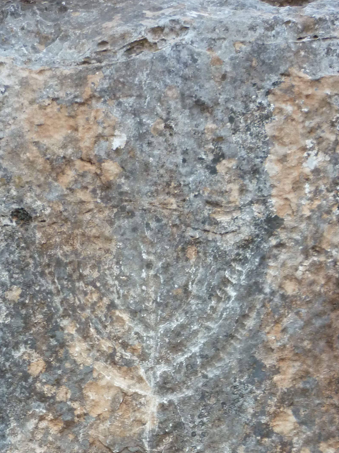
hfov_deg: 25.7
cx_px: 175
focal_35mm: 57
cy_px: 378
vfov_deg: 32.6
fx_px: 744
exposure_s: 1/30
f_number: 2.8
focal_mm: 5.5
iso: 200
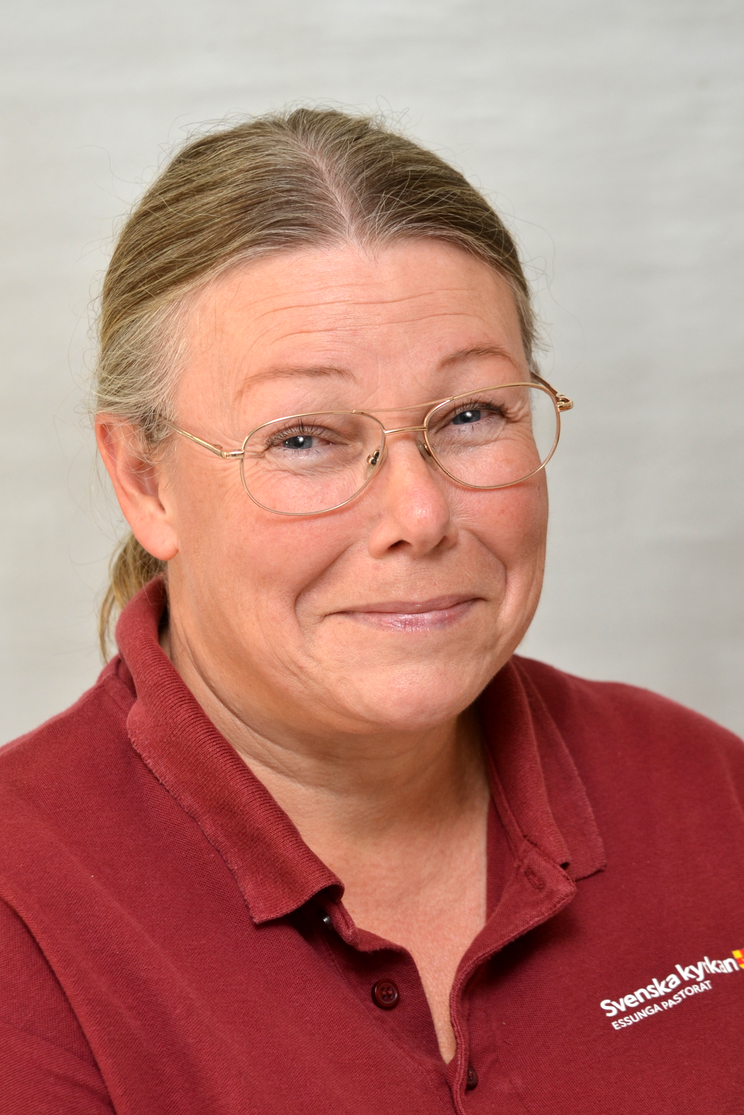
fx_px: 4464
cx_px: 373
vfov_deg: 14.3
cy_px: 531
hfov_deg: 9.5
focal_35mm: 144
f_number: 5.6
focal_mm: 80
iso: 200
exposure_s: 1/60
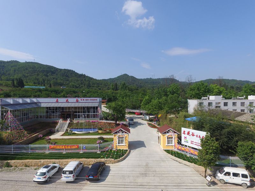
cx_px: 128
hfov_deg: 81.7
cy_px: 96
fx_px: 147
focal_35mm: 20
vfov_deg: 66.0
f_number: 2.8
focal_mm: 3.61
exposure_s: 1/1081
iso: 100
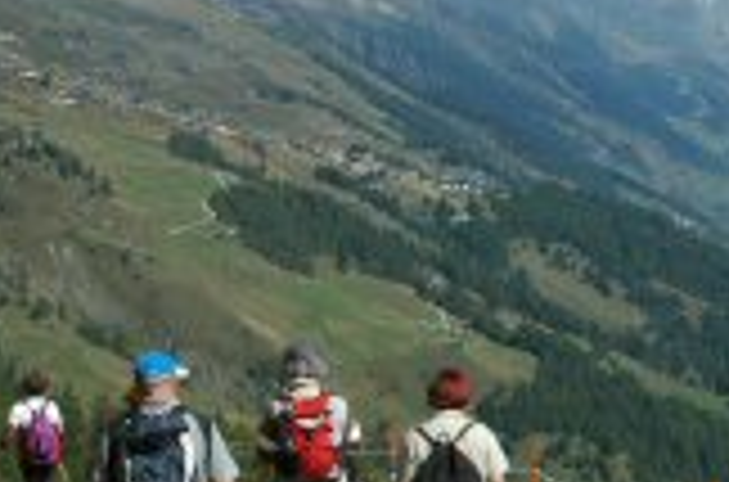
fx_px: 2625
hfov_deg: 15.5
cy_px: 131
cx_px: 747
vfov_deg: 10.5
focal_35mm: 130
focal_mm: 28
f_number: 16
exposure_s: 1/125
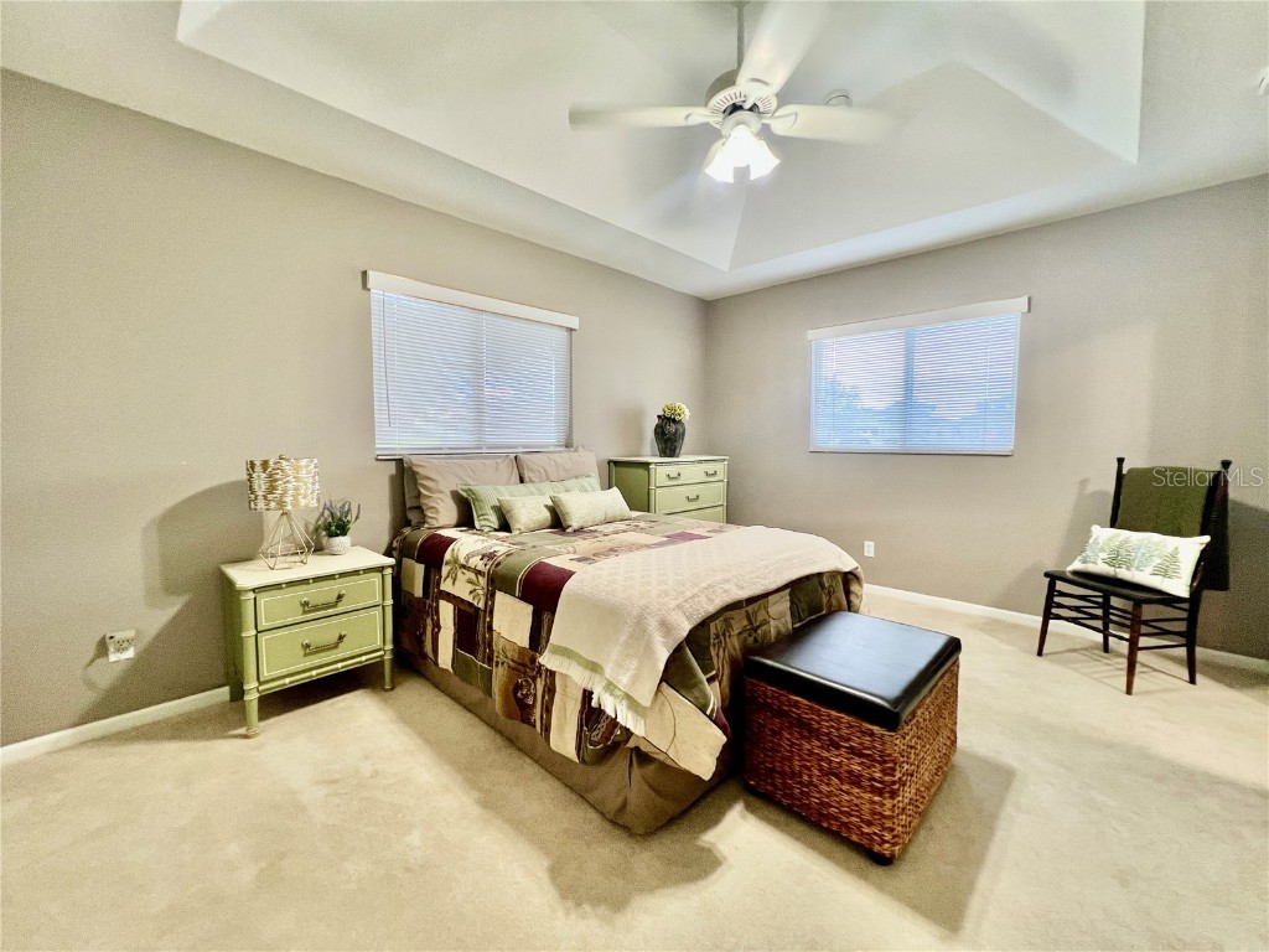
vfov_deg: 89.9
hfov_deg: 106.2
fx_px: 477
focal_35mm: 13
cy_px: 476
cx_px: 634
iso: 160
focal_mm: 1.57
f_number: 1.8
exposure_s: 1/60
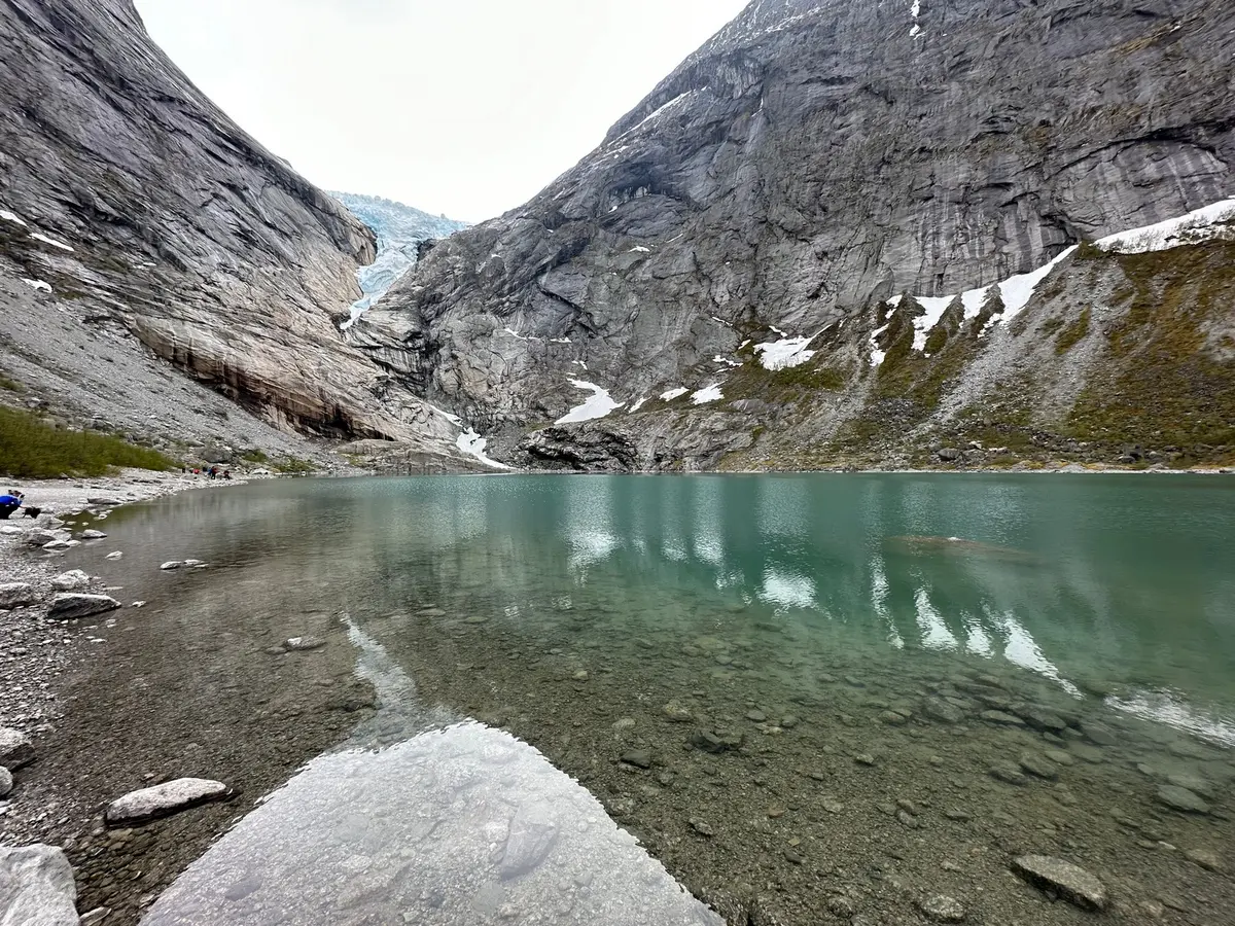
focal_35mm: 14
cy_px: 463
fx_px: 499
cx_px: 618
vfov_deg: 85.7
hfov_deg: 102.1
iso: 40
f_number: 2.2
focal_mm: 2.22
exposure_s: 1/430
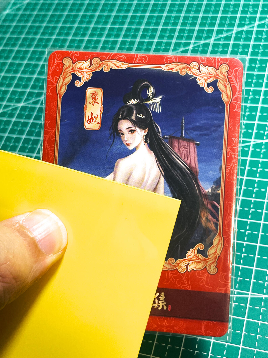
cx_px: 134
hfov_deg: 28.0
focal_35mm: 52
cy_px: 179
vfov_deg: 36.8
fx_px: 537
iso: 78
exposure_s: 1/49
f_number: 1.6
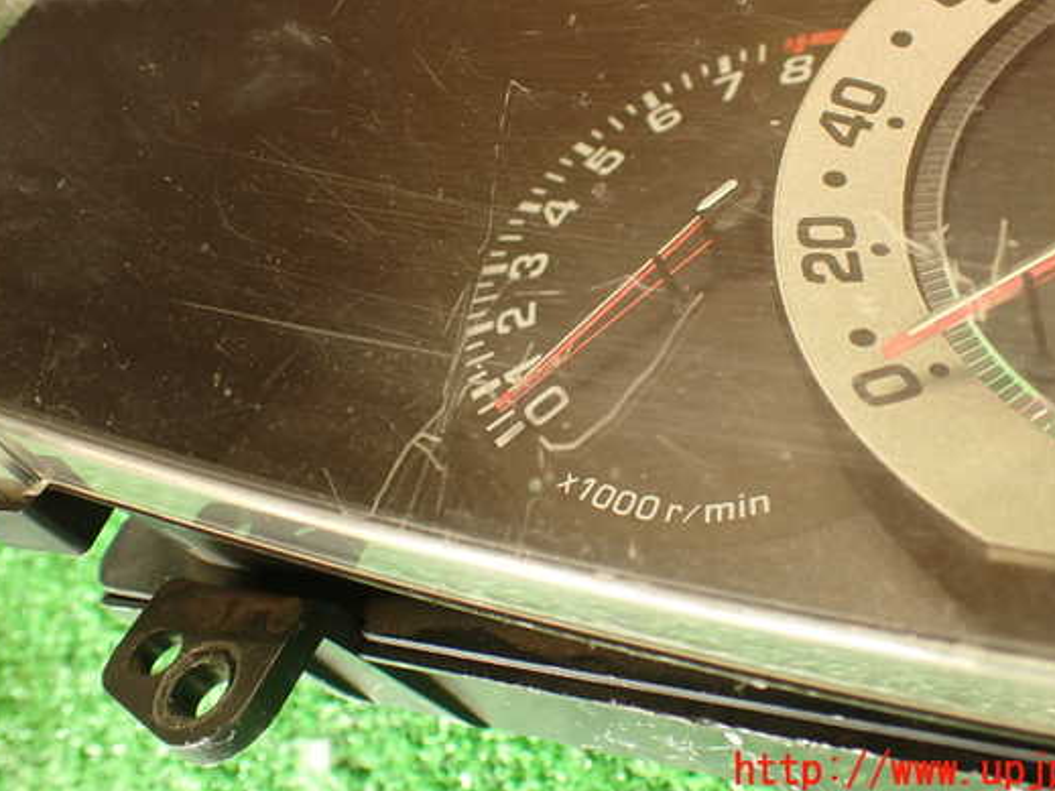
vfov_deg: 38.6
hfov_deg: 50.1
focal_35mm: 37
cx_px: 583
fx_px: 1127
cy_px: 340
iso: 200
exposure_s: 1/30
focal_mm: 5.79
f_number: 2.4
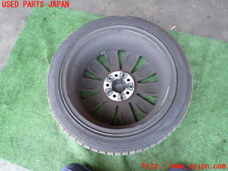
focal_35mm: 25
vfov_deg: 54.9
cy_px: 86
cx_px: 114
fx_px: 165
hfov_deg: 69.4
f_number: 2
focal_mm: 4.5
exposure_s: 1/100
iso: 160
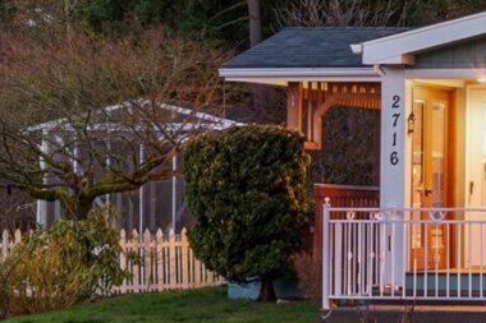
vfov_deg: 7.7
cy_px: -49
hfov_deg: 10.9
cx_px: 874
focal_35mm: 177
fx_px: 2388
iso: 250
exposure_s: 1/200
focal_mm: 48
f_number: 8
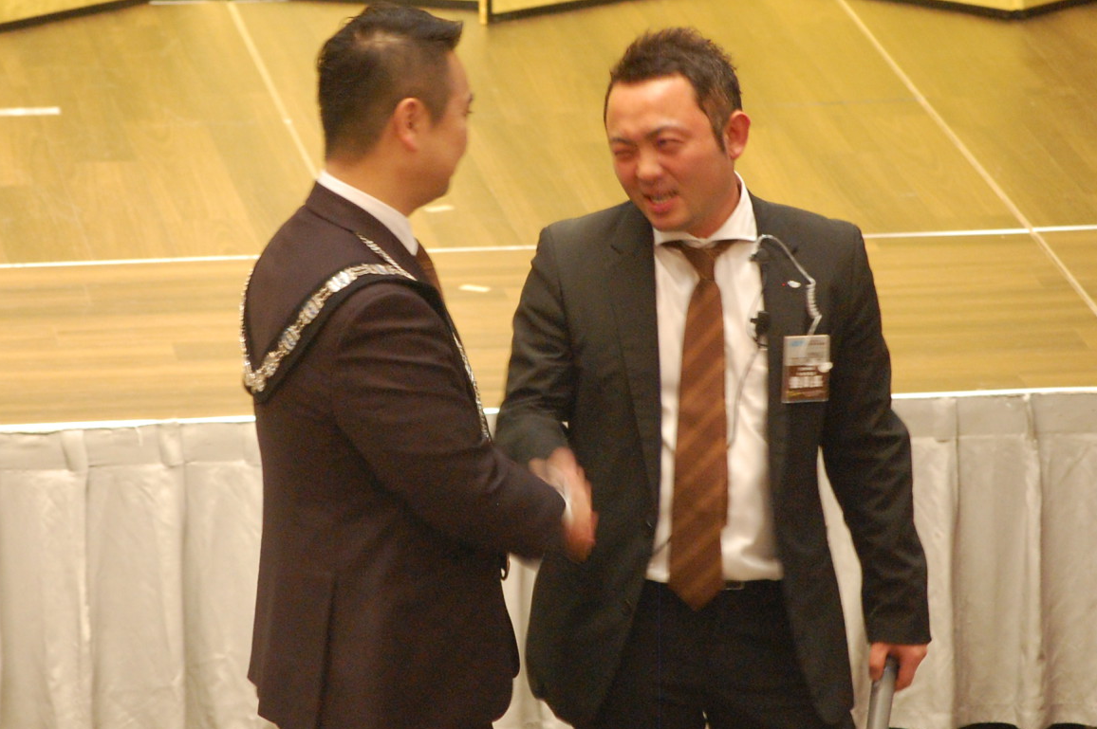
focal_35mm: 301
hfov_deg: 6.8
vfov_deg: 4.6
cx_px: 474
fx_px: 9165
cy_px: 334
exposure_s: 1/15
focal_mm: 116
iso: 1600
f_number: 4.8
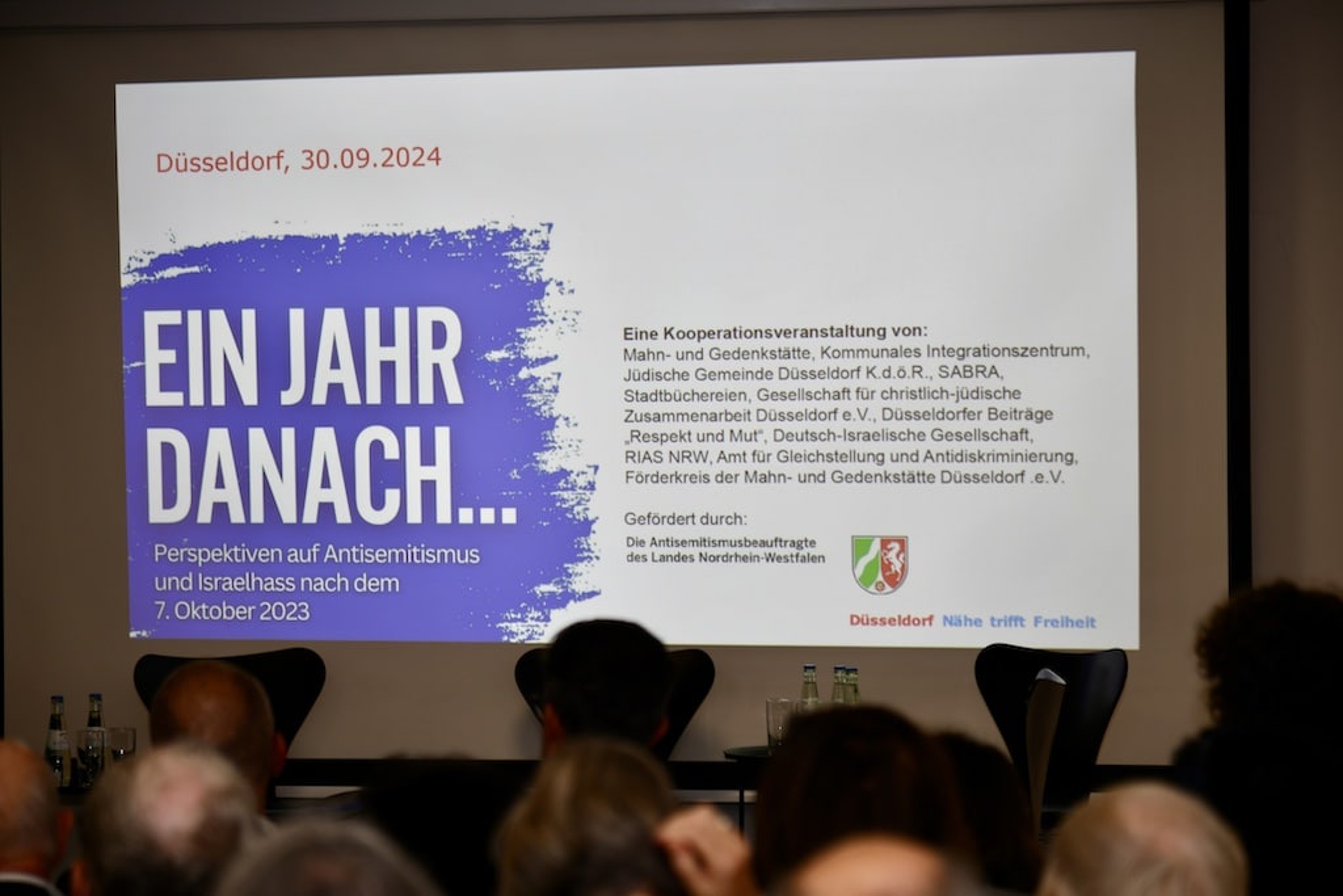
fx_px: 4477
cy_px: 448
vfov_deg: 11.4
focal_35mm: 120
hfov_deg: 17.1
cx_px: 672
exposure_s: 1/100
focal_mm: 120
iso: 110
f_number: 4
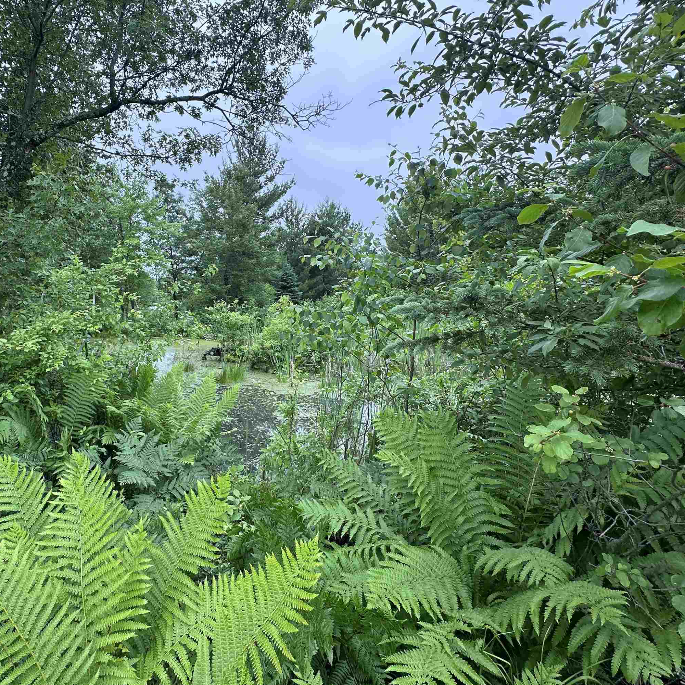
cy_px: 312
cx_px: 243
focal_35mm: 19
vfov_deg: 77.5
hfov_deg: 75.9
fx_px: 425
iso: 40
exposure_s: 1/266
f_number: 2.2
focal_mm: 2.22
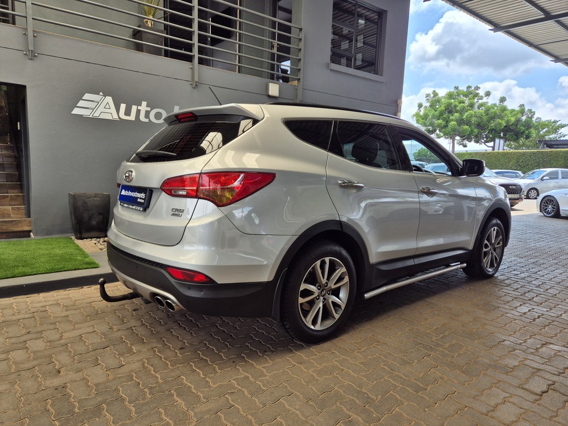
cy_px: 213
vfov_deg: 58.9
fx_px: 377
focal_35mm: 23
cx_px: 284
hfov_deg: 73.9
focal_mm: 5.4
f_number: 1.8
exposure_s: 1/654
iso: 25
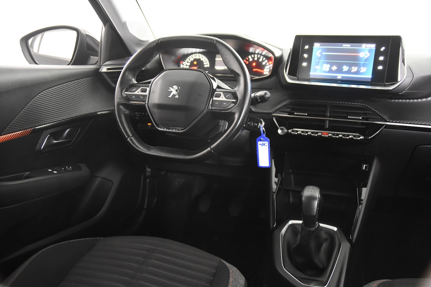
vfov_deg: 43.6
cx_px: 216
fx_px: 359
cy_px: 144
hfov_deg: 61.9
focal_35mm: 30
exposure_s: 1/30
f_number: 2.8
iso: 4500
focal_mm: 20
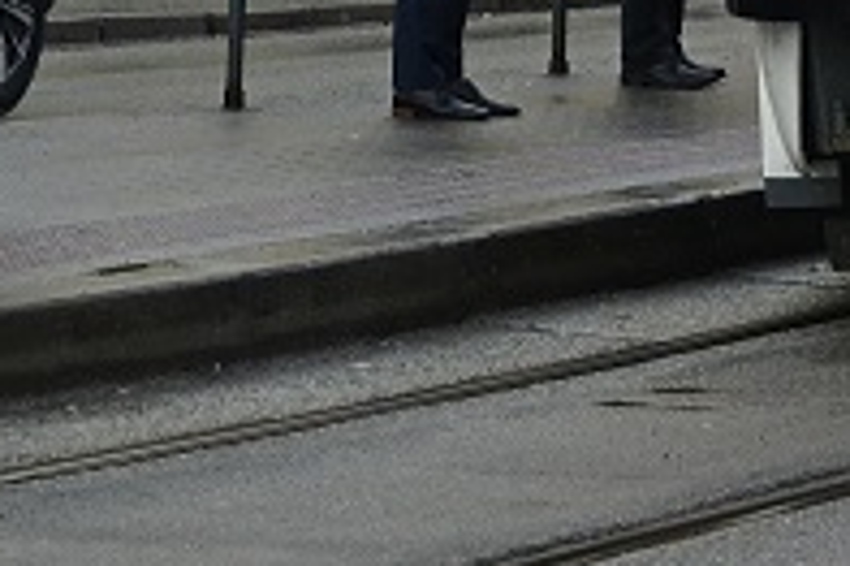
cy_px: -1290
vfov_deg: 4.0
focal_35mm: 331
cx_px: 859
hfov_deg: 6.2
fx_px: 7798
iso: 400
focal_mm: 31
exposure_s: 1/640
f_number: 3.5
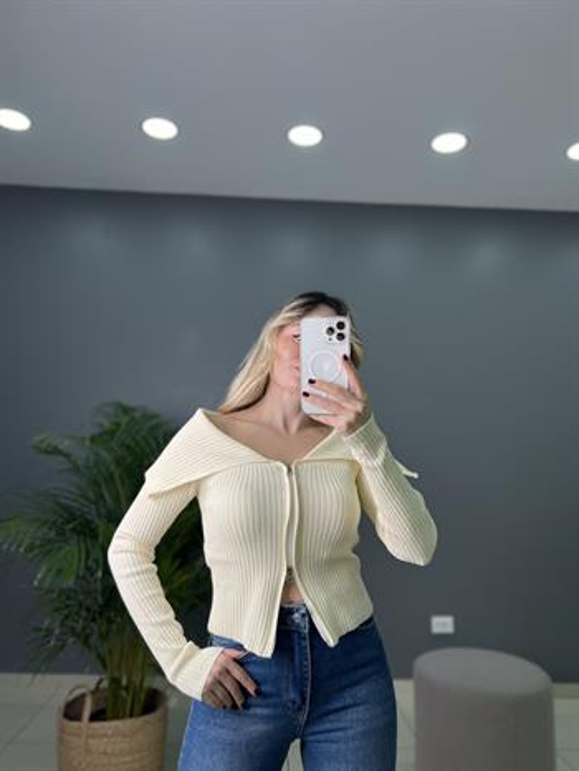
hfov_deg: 53.1
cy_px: 386
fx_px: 579
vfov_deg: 67.3
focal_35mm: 26
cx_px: 290
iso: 50
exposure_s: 1/310
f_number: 1.5
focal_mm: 5.7
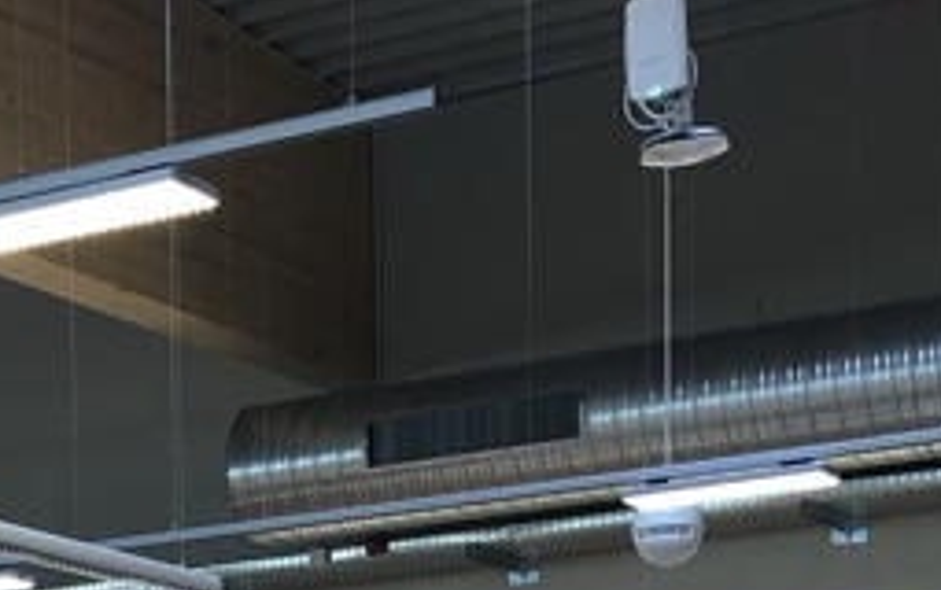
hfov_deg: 16.9
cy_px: 1353
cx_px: -100
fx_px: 3055
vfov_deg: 9.9
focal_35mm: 119
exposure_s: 1/33
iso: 32
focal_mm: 4
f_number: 1.8
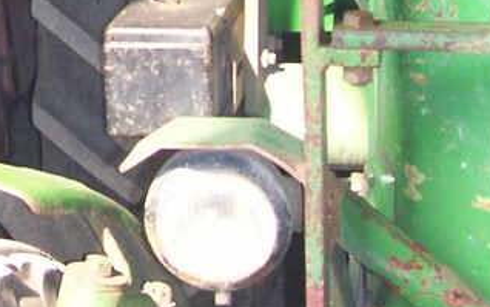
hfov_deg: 14.6
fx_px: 1817
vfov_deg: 9.2
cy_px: -242
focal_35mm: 136
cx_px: -179
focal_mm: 5.6
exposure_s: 1/112
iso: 140
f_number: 2.7
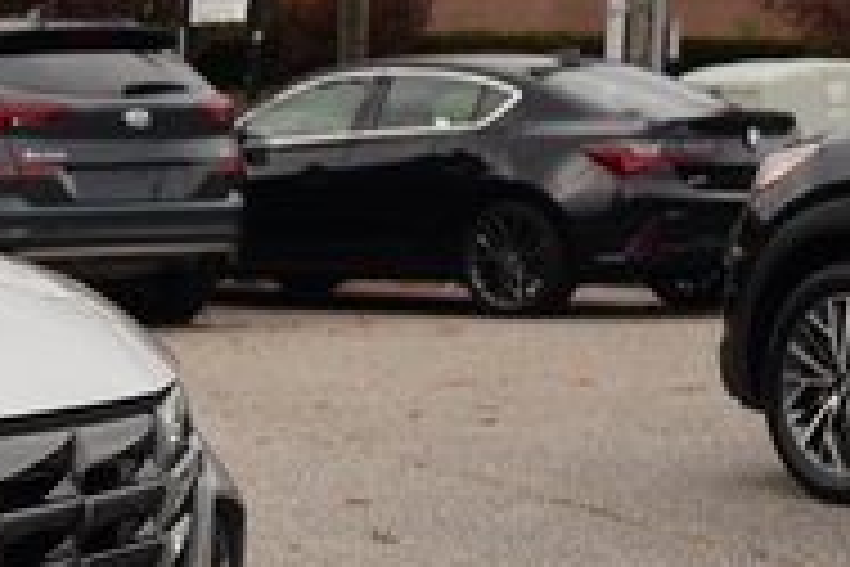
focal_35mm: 152
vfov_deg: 9.0
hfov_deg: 12.1
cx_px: -823
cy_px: 488
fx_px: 3589
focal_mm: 28
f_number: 3.5
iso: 250
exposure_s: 1/800
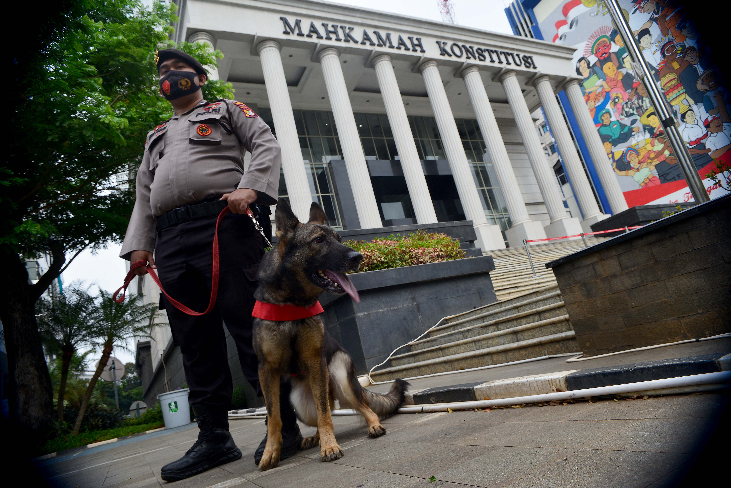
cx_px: 366
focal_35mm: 23
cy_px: 244
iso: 200
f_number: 9
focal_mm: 23
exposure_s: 1/100
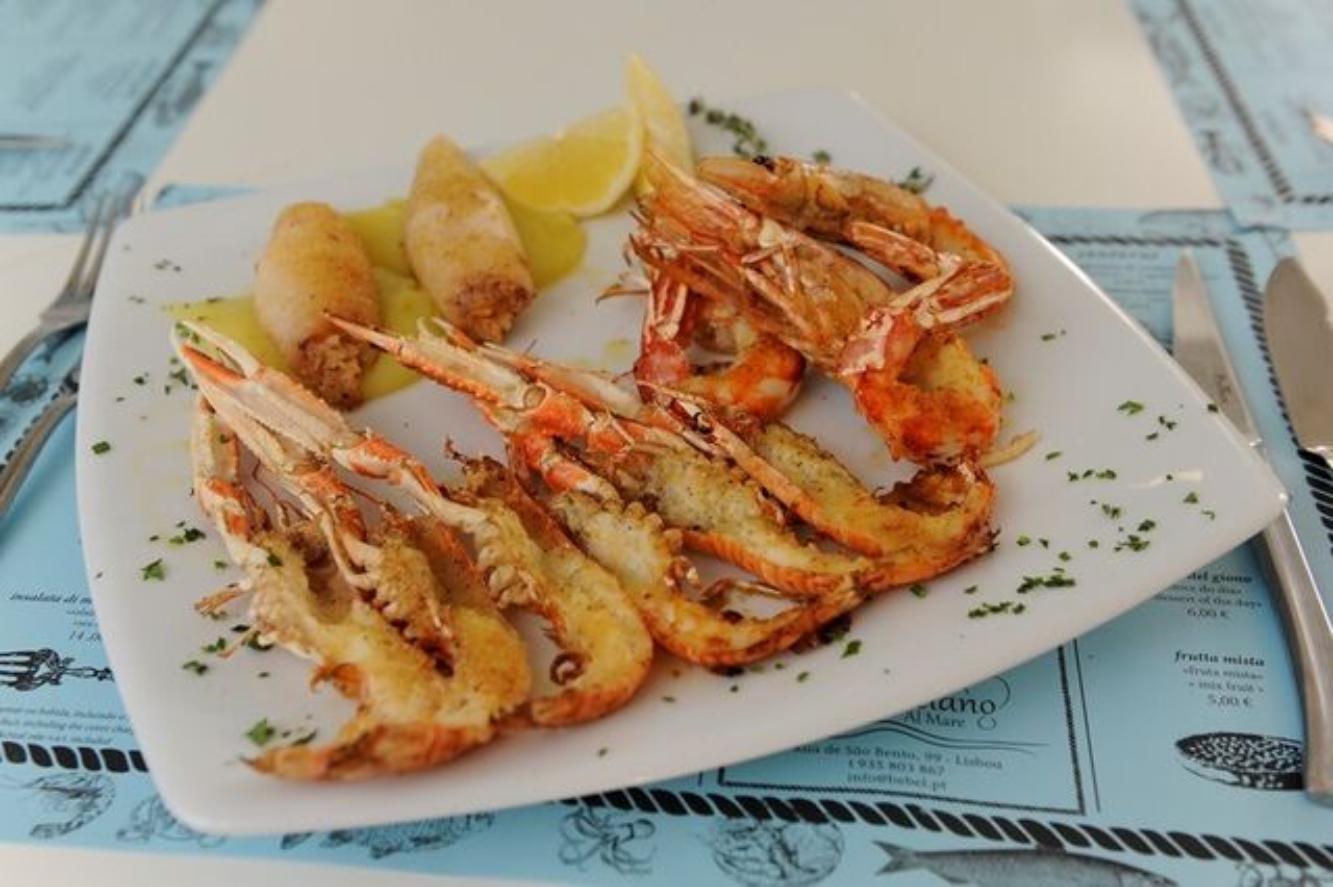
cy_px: 444
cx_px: 666
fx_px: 1480
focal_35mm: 40
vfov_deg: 33.4
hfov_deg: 48.5
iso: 1000
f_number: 5.6
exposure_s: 1/60
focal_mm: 40
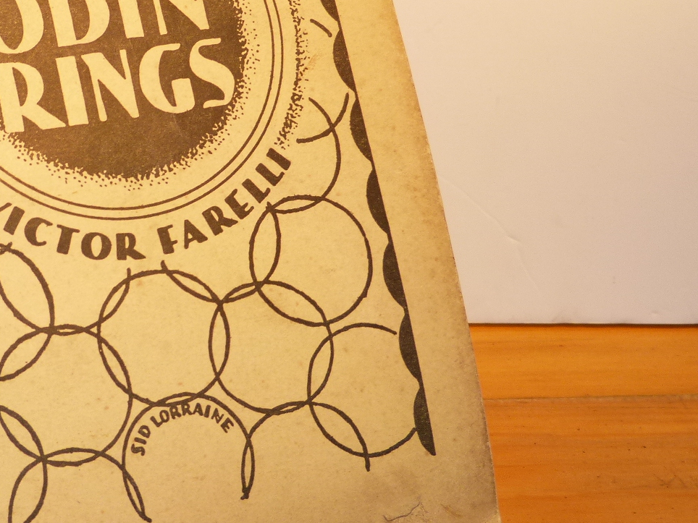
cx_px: 223
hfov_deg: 22.9
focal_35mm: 85
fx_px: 1714
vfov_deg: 17.3
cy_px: 192
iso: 100
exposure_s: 1/60
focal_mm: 7.1
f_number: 3.1
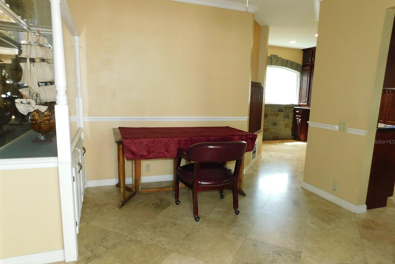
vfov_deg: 53.1
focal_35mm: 24
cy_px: 142
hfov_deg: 73.7
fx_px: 263
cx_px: 198
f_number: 3
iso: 200
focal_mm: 4
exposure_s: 1/30
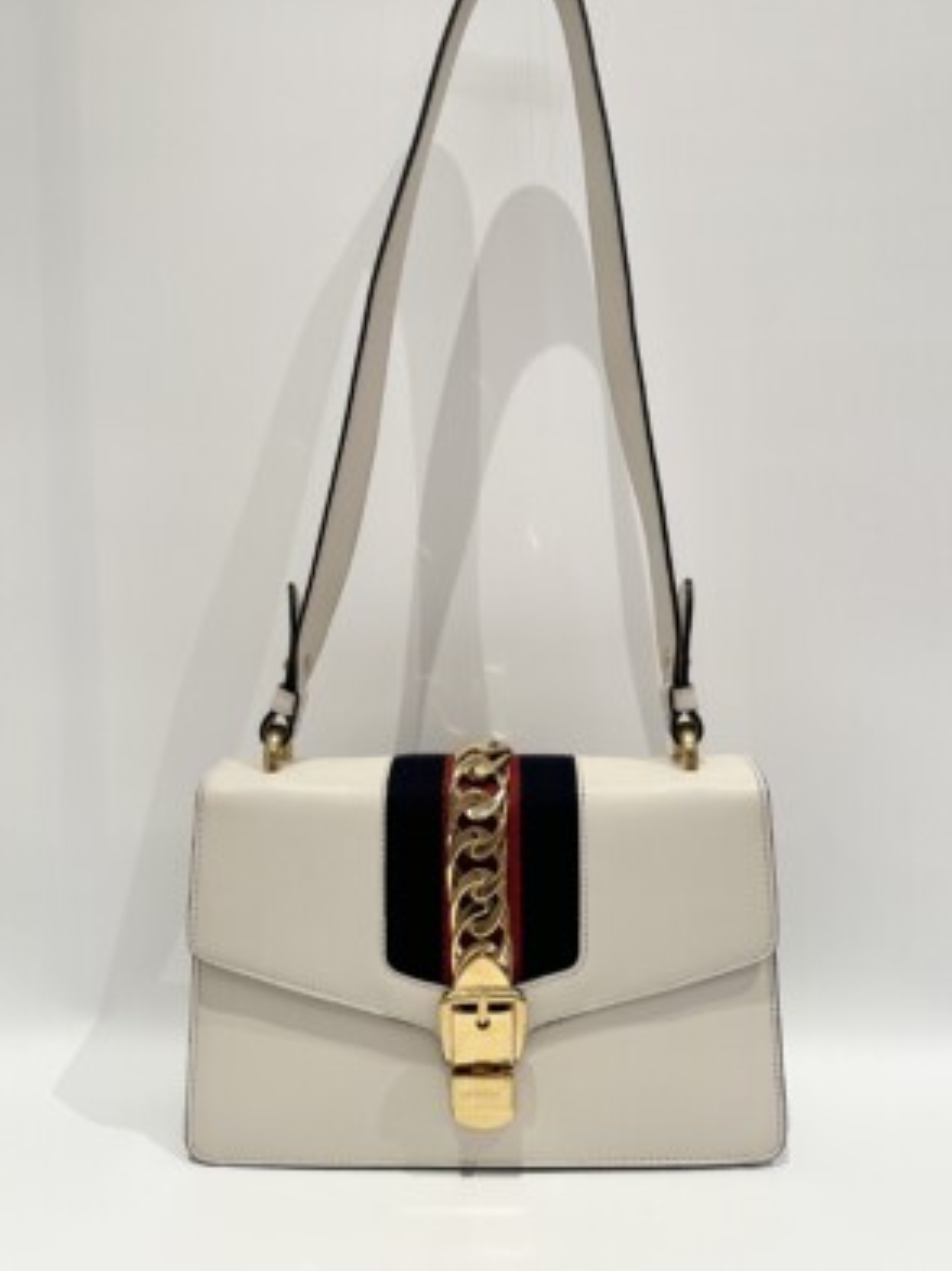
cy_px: 588
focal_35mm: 27
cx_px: 500
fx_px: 991
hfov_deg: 51.3
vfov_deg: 65.3
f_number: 1.78
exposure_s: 1/100
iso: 200
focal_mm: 6.86
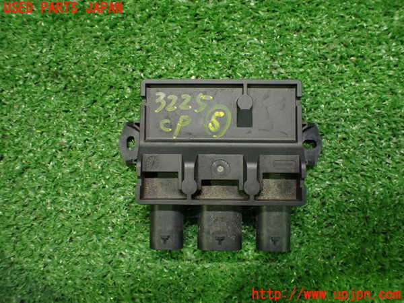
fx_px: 350
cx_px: 202
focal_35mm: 30
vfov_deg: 46.8
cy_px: 152
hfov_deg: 60.0
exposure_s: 1/80
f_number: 2.3
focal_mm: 5.4
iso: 800
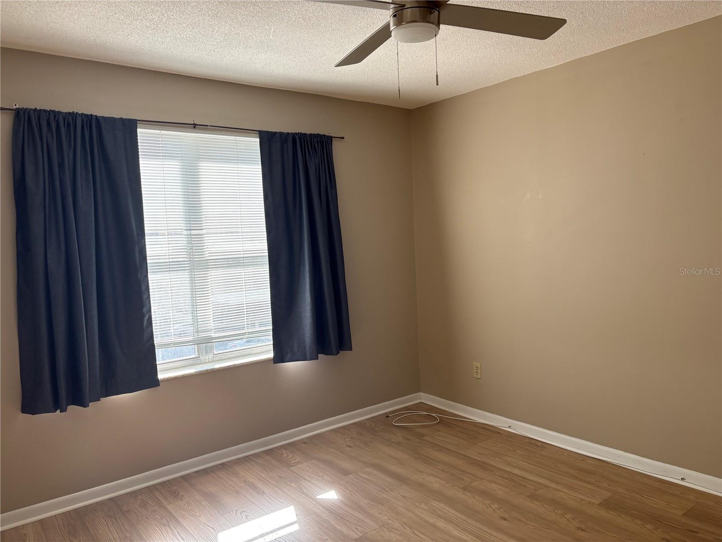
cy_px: 271
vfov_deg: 53.1
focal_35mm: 26
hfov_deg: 67.3
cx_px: 361
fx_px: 542
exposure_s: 1/261
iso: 64
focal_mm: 5.96
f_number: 1.6
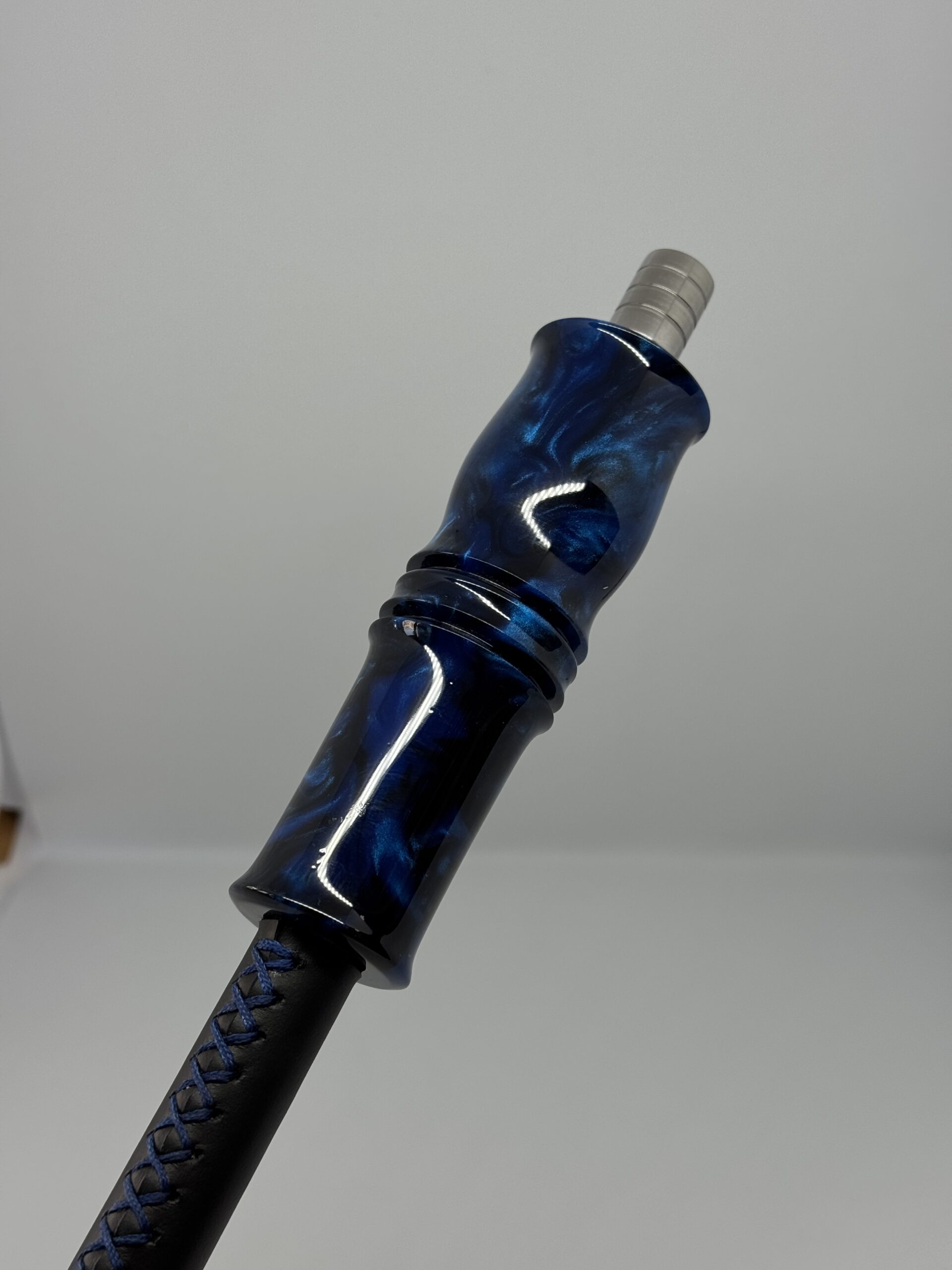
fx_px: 1760
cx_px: 476
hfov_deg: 30.3
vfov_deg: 39.7
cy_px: 635
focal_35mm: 48
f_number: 1.78
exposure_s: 1/301
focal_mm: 6.76
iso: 64
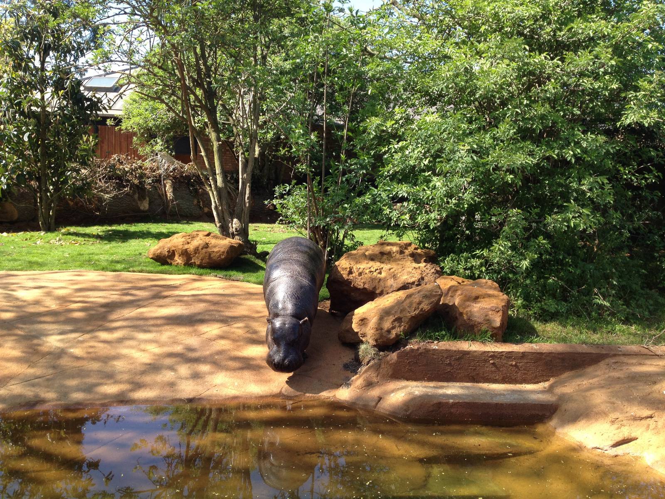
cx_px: 332
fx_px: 672
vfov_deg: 40.7
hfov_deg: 52.6
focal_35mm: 35
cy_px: 250
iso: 50
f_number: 2.4
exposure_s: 1/403
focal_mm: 4.28
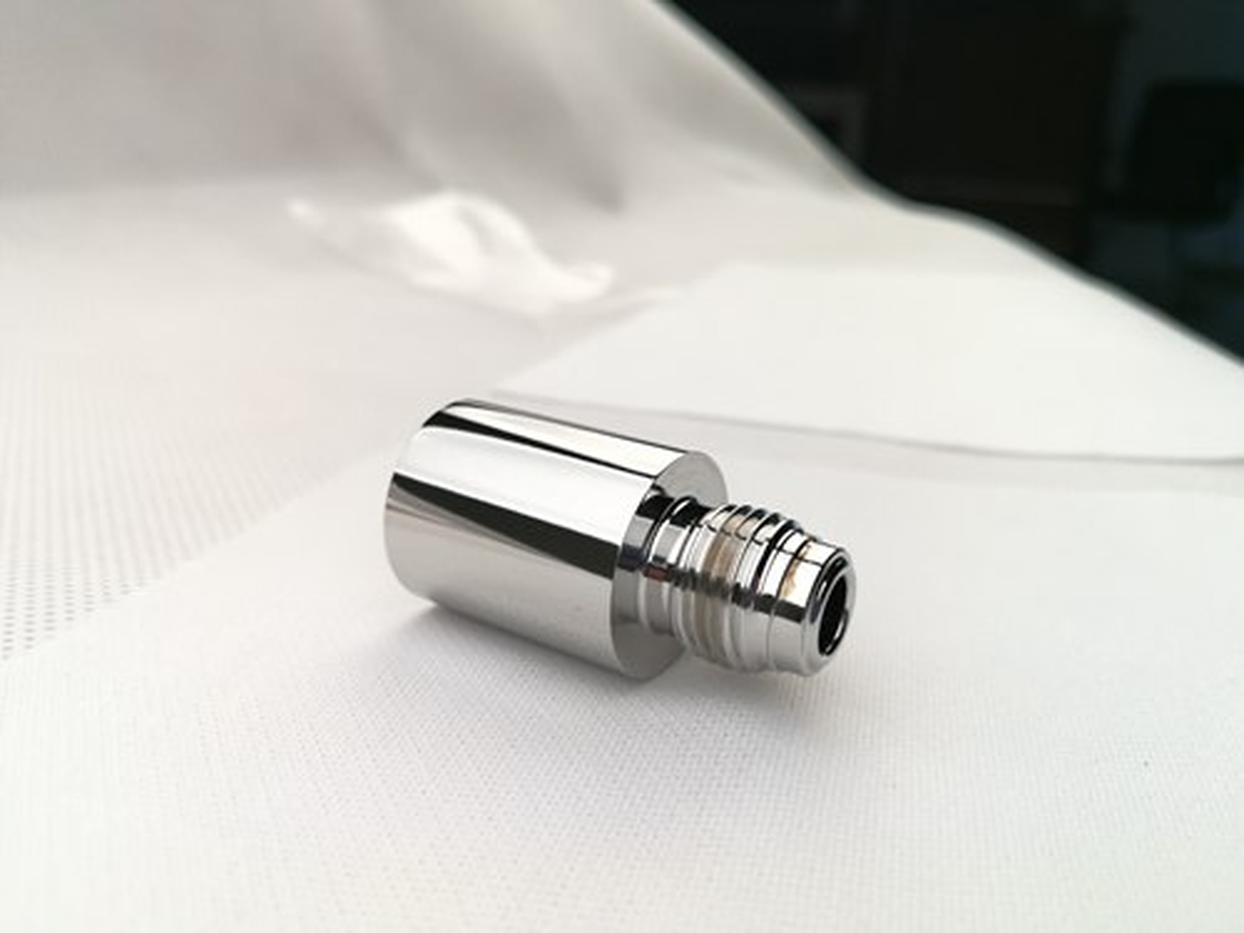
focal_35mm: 27
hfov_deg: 65.3
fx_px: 970
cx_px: 622
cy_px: 466
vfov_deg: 51.4
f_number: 1.8
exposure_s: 1/50
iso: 125
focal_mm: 3.95
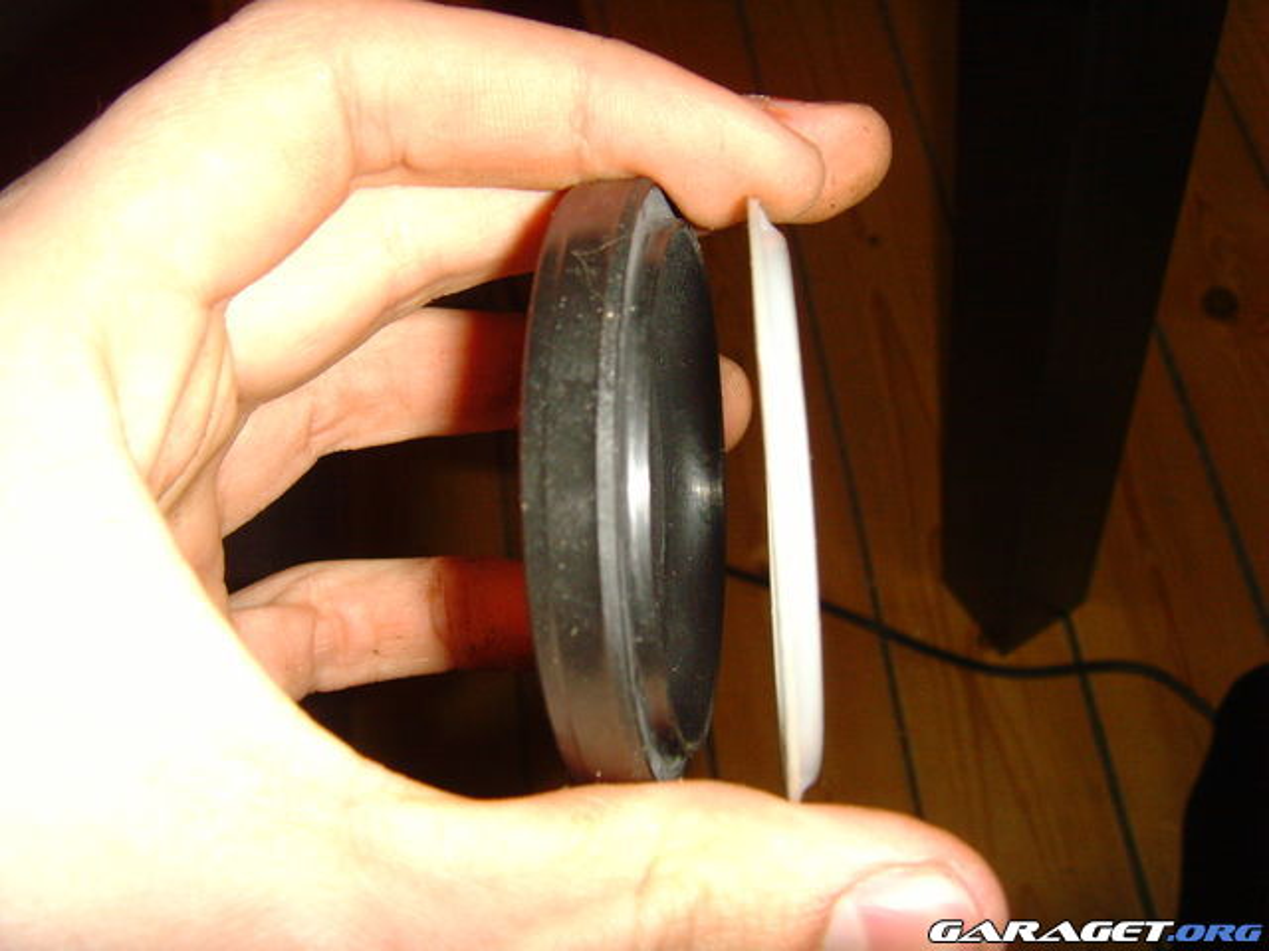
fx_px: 1430
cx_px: 634
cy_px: 476
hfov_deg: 47.9
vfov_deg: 36.8
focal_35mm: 39
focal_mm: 6.6
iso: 200
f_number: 3.5
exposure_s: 1/45
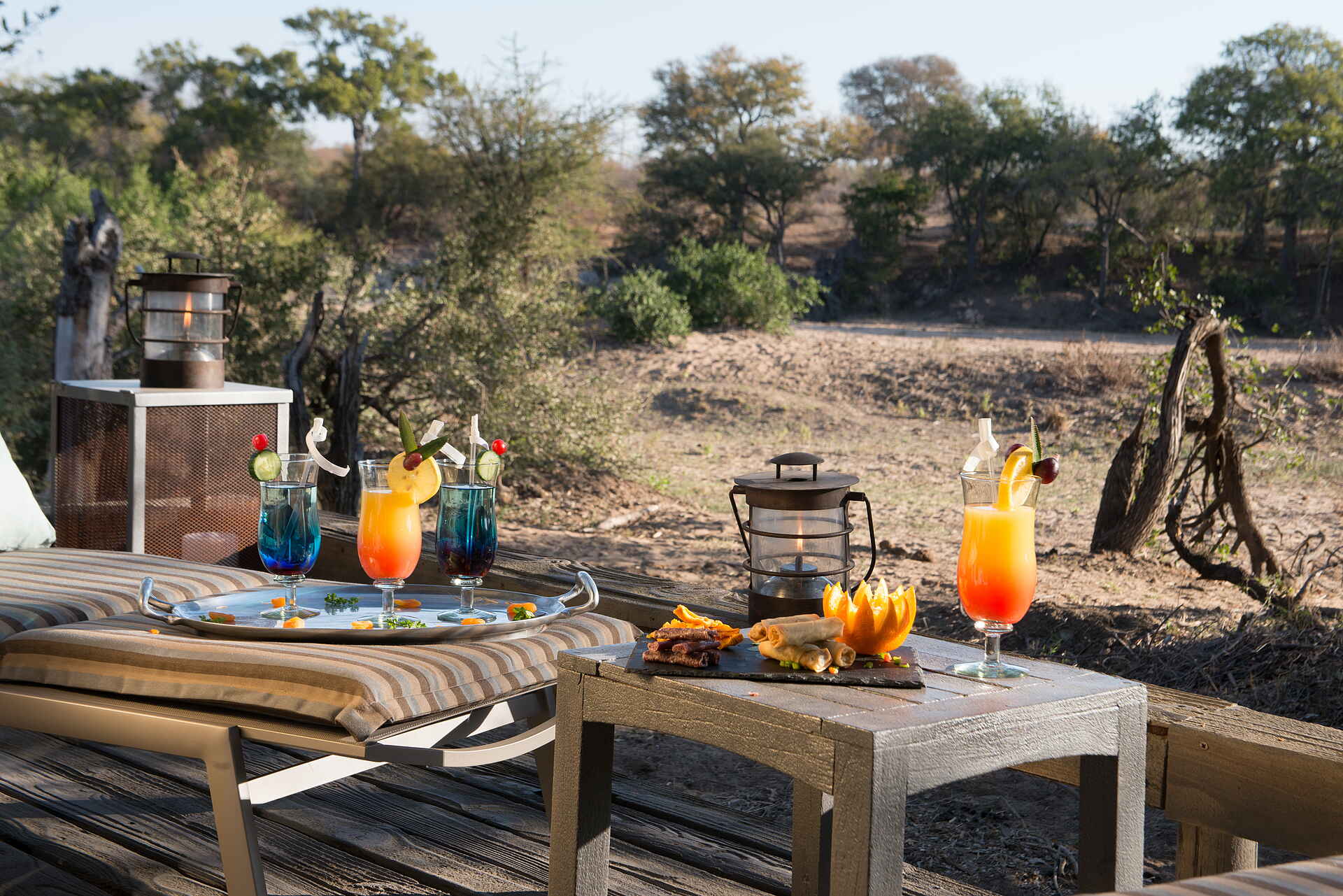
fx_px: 2089
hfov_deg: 35.6
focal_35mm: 56
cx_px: 672
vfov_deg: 24.2
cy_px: 448
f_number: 11
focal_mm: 56
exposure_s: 1/100
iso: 250
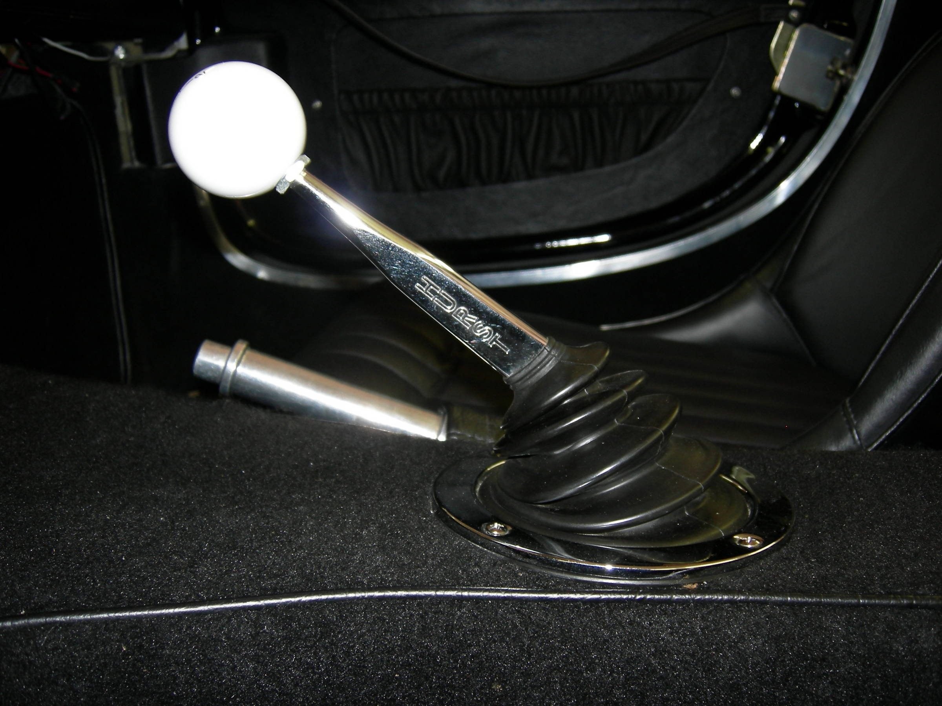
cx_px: 471
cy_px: 353
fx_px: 980
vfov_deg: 39.7
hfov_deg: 51.4
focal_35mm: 36
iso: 64
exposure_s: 1/60.1
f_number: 2.7
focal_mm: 7.5
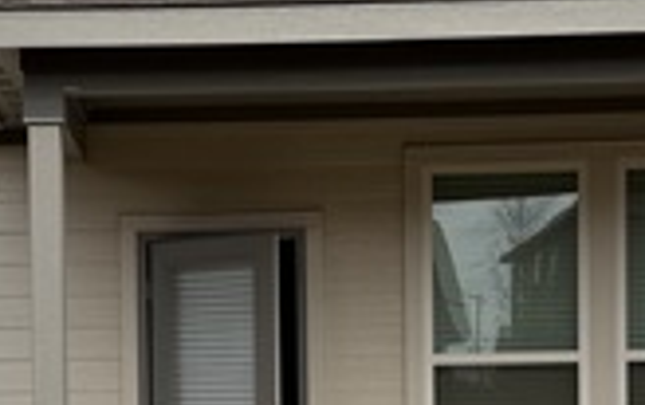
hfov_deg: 20.8
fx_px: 1743
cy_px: 425
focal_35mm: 99
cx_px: 181
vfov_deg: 13.1
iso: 80
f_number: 1.78
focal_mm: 6.76
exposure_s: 1/9091
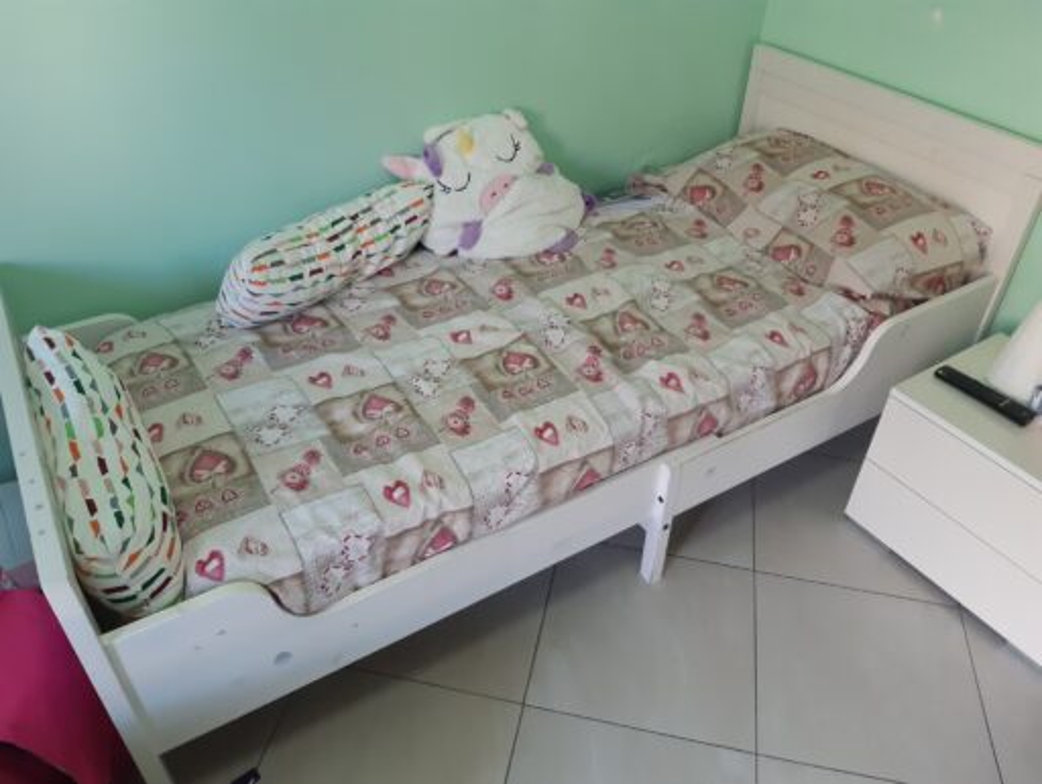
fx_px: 783
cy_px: 392
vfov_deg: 53.1
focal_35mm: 26
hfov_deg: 67.3
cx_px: 521
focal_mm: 3.92
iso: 250
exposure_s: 1/33
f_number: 1.7
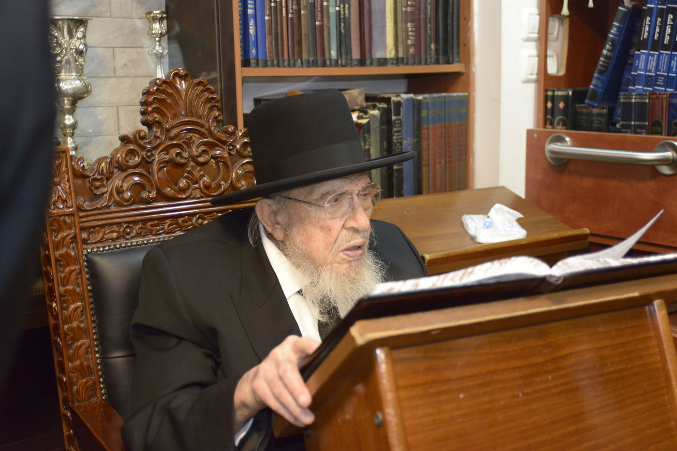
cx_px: 338
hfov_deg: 41.1
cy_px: 226
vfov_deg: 28.1
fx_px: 902
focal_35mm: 48
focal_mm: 48
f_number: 4
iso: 5000
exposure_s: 1/160
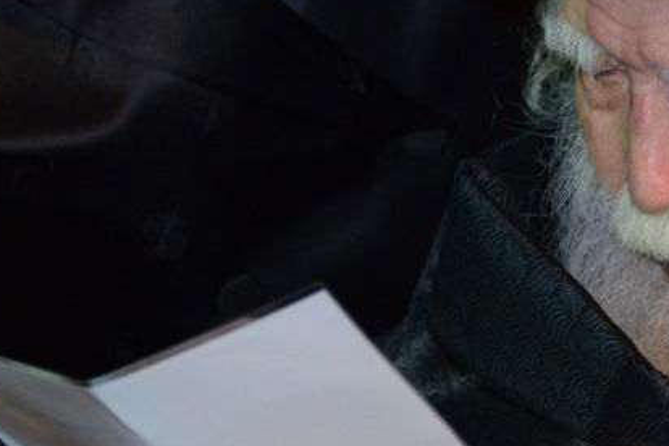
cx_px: 570
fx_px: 6206
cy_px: 174
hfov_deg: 6.2
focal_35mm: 334
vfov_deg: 4.1
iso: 4000
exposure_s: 1/60
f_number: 5.6
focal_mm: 135
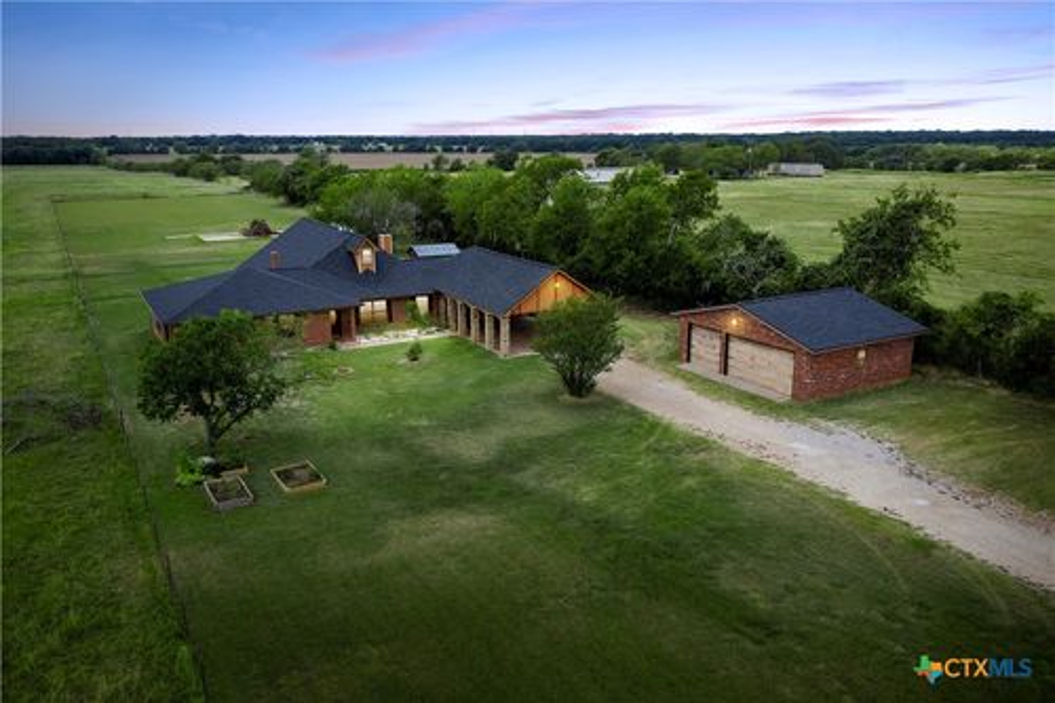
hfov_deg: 65.5
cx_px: 528
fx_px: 820
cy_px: 352
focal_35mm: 28
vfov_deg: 46.4
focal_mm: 14.45
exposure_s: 1/640
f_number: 2.8
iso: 100
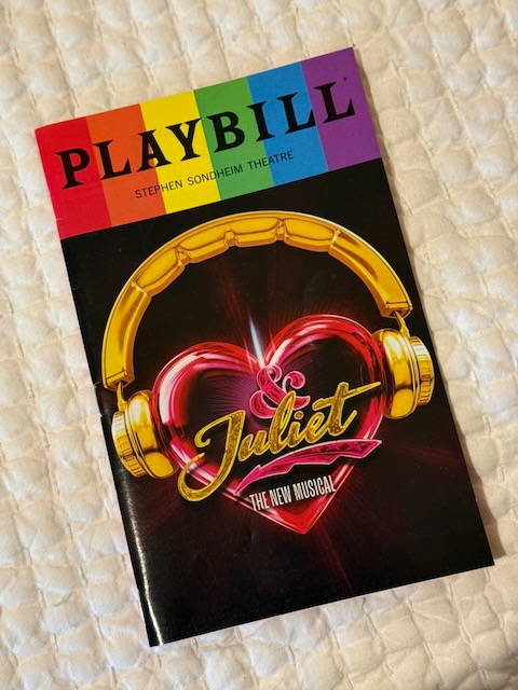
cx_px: 259
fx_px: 958
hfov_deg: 30.3
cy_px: 345
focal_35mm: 48
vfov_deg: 39.7
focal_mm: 6.76
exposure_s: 1/60
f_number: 1.78
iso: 250
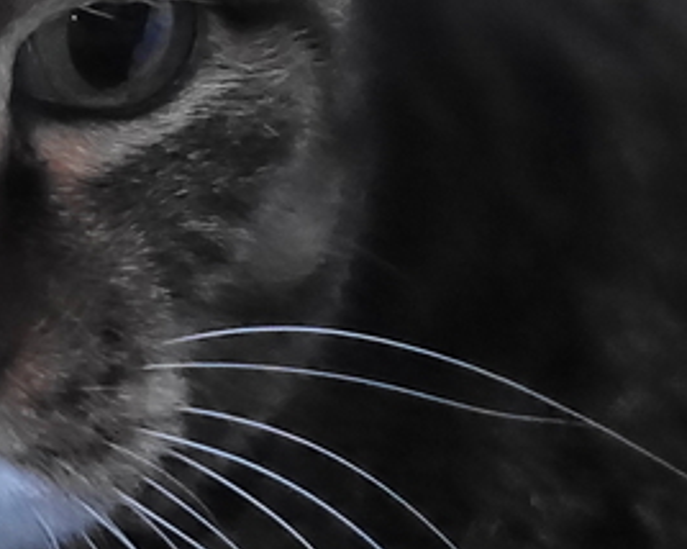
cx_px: -13
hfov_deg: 18.5
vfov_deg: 14.4
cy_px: -226
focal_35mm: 101
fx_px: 2052
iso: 6400
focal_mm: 8.8
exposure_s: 1/50
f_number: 1.8
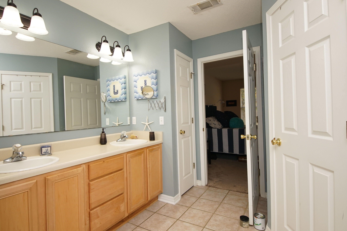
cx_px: 174
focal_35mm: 18
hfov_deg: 90.0
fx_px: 174
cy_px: 116
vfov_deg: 67.4
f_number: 4.5
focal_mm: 12
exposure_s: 1/60
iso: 250
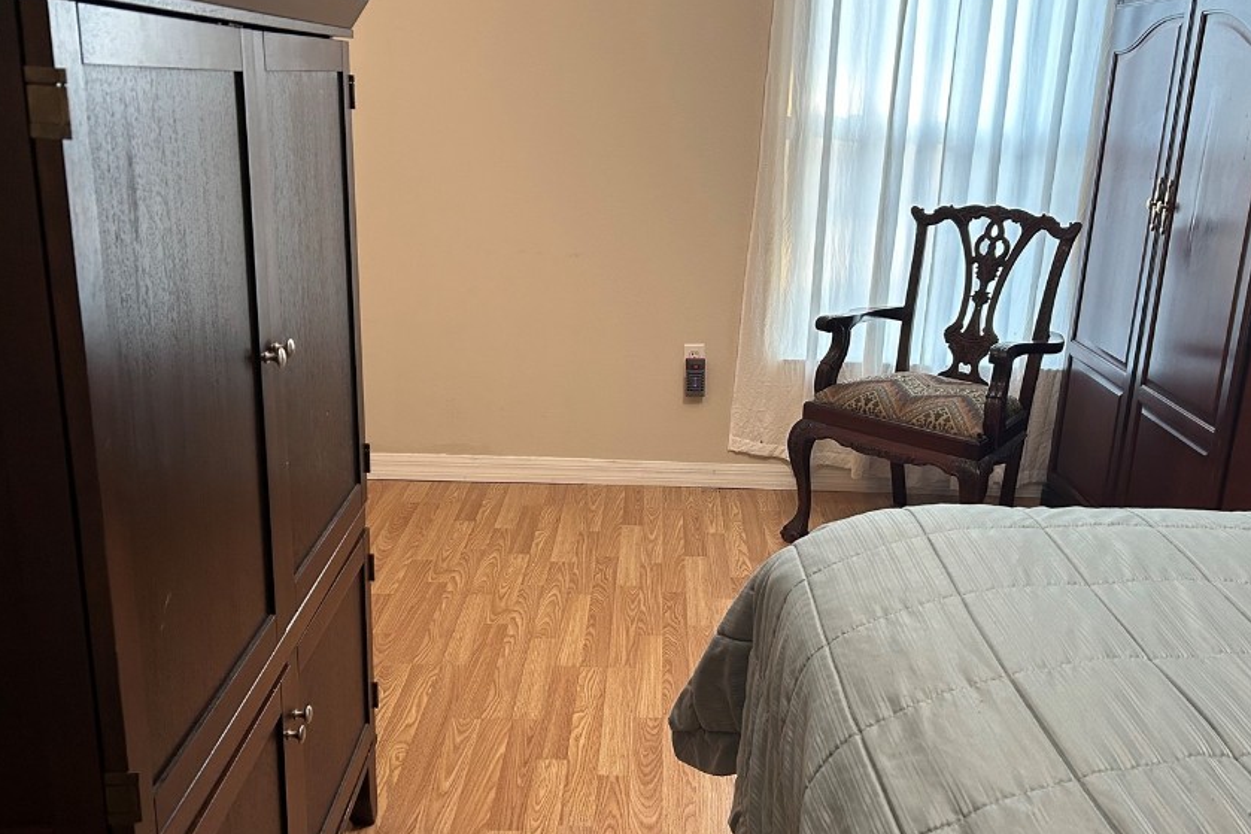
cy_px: 446
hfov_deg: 57.0
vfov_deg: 39.9
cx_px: 708
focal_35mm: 33
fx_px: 1146
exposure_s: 1/60
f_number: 1.5
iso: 200
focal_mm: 5.7
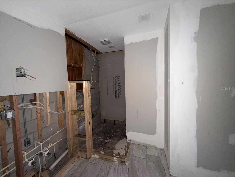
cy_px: 88
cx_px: 118
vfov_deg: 85.7
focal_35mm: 14
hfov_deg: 102.1
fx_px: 95
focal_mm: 2.22
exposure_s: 1/19
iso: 200
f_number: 2.2
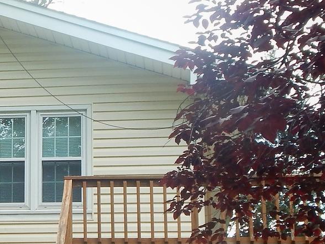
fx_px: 1117
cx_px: -10
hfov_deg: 16.2
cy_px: 133
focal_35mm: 119
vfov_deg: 12.5
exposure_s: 1/125
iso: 125
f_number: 3.3
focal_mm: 6.1
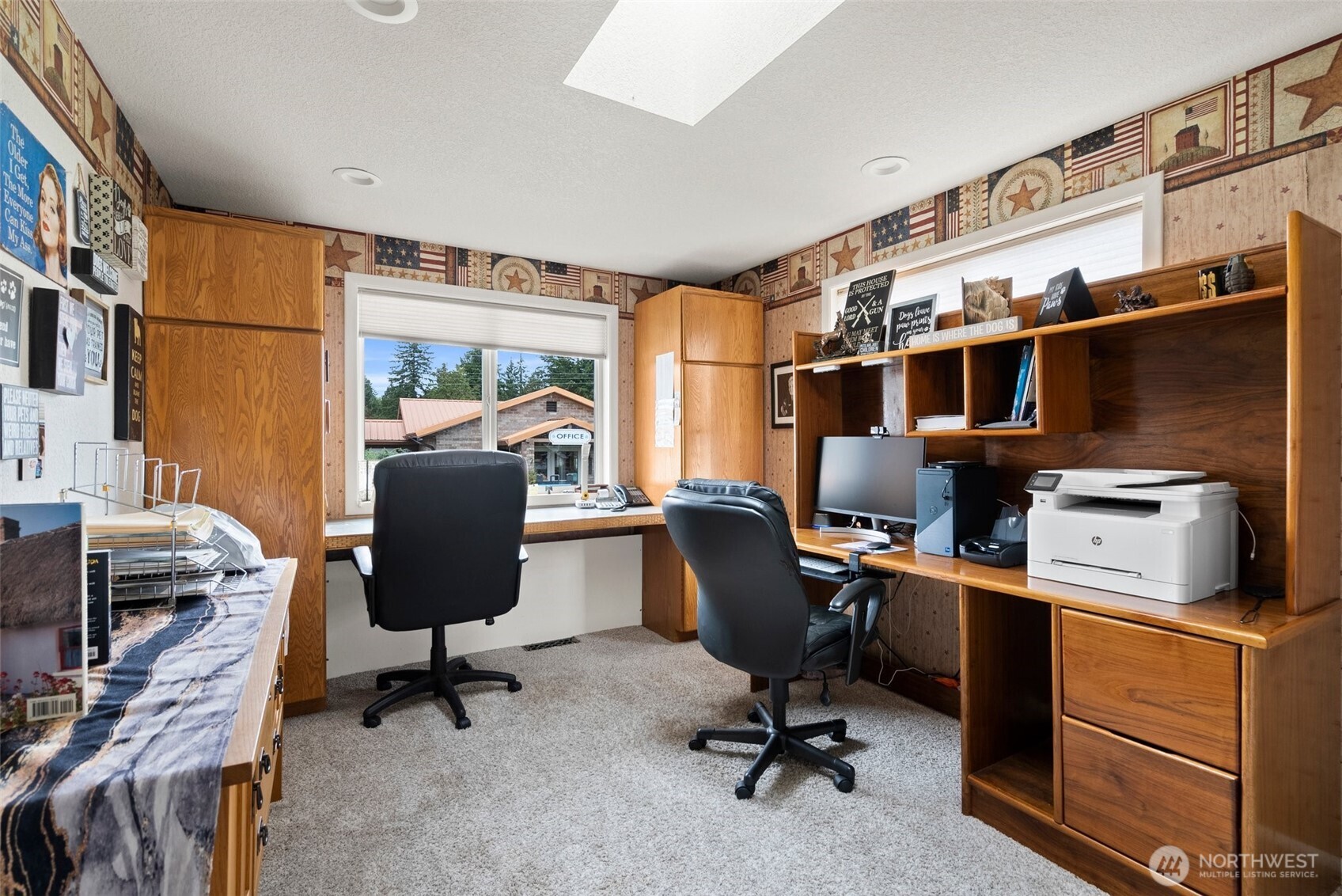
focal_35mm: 16
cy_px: 448
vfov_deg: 73.8
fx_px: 597
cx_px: 671
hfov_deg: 96.7
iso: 500
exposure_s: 1/2.5
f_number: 8
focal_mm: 16
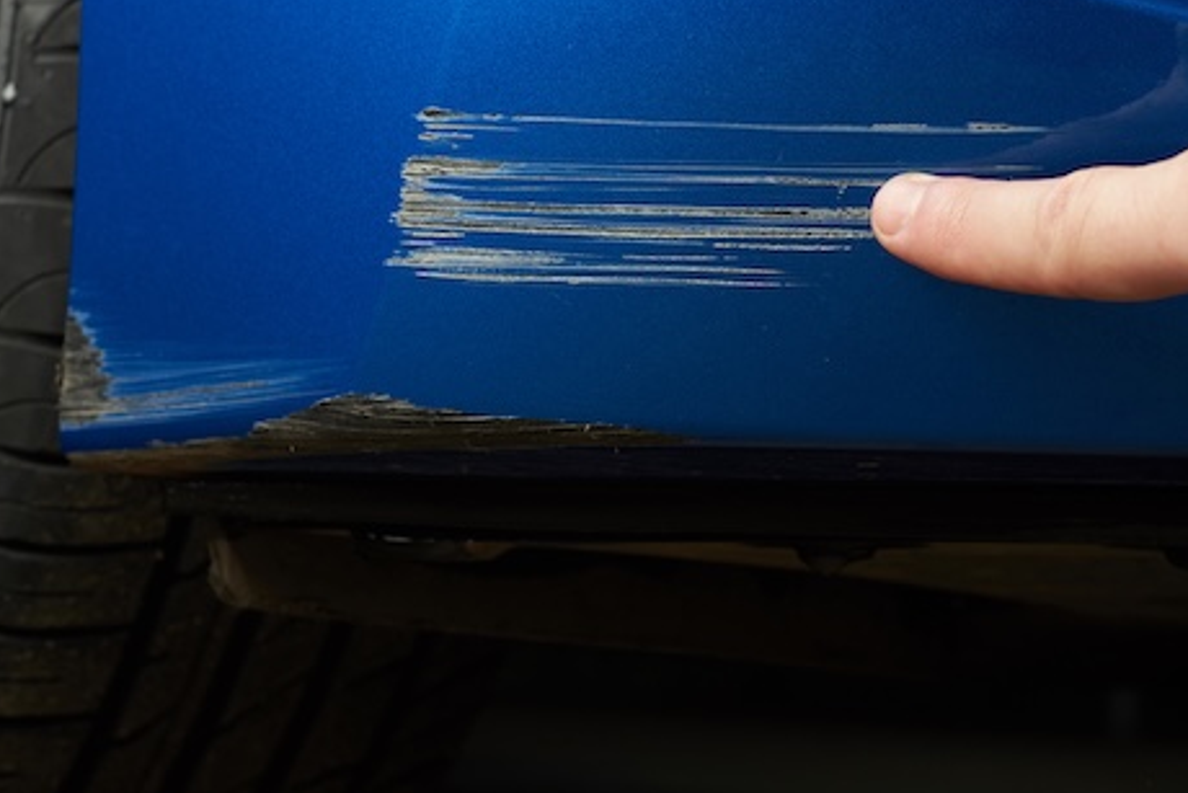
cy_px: 323
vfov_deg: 15.7
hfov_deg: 23.4
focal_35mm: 87
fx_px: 2872
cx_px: 620
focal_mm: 50
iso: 200
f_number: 8
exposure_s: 1/160
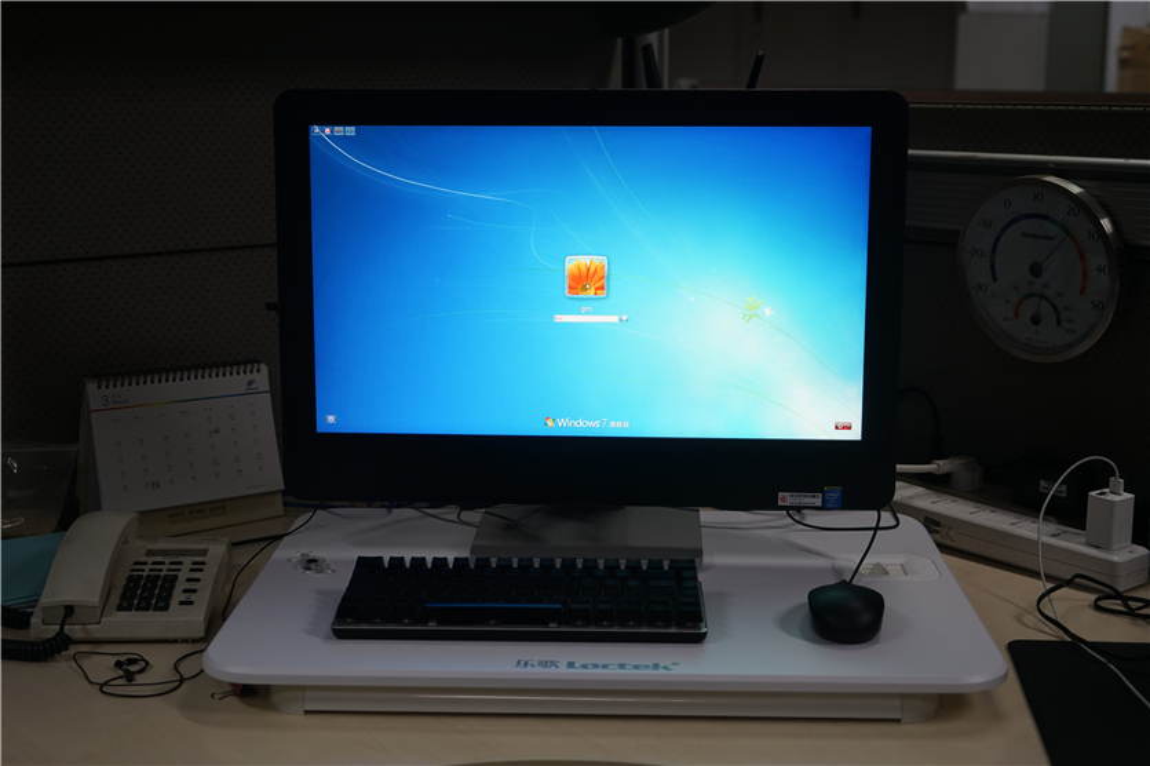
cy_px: 383
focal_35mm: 48
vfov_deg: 28.1
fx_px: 1533
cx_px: 575
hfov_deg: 41.1
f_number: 4.5
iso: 400
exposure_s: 1/30
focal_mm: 48
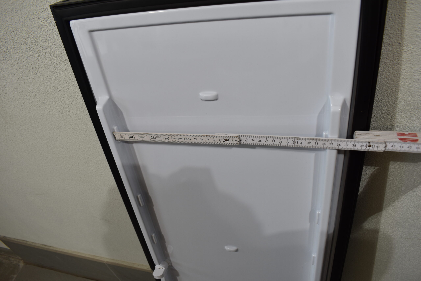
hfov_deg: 67.4
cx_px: 210
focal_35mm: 27
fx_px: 316
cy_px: 140
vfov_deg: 47.9
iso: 280
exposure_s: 1/125
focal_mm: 18
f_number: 5.6
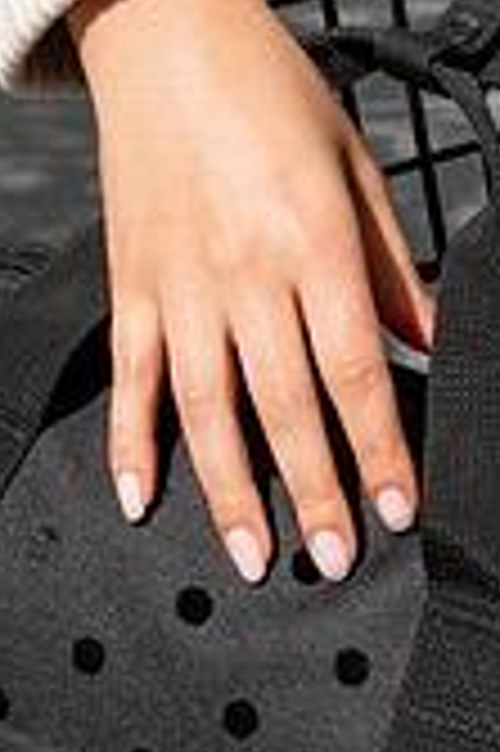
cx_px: 631
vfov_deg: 8.5
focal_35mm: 239
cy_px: 867
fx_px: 4989
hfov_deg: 5.7
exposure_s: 1/800
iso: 320
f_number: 10
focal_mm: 46
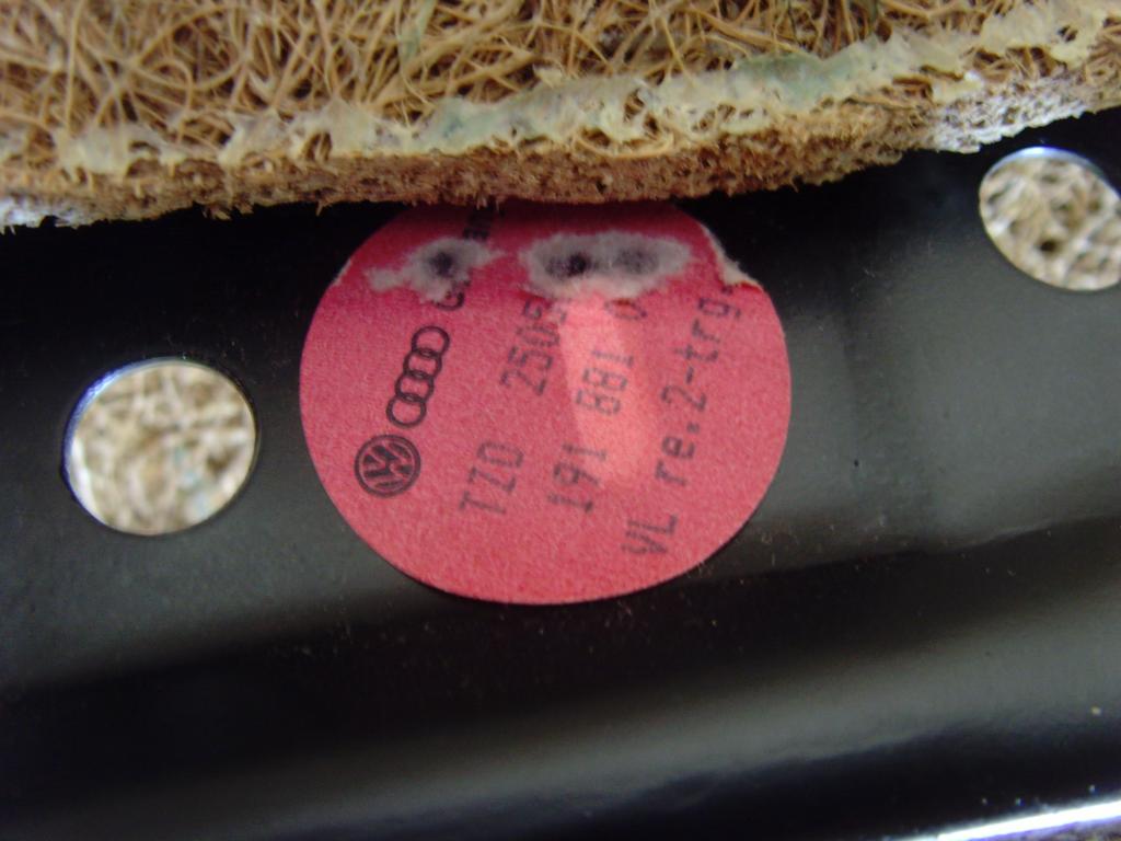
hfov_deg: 47.9
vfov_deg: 36.8
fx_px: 1263
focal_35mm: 39
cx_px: 560
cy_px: 420
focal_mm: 6.6
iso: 200
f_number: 3.5
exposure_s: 1/4
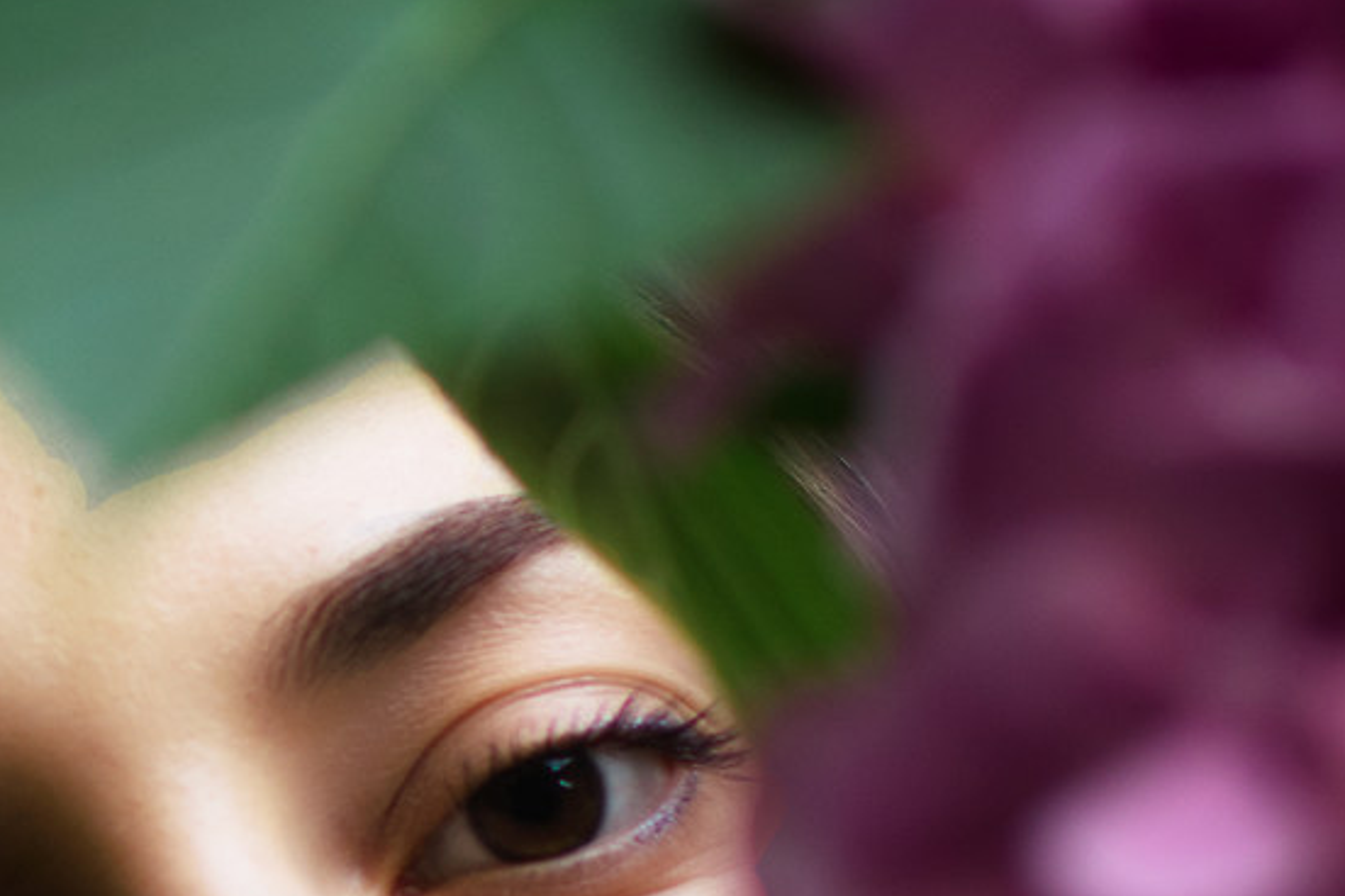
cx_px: 151
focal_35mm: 228
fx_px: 8524
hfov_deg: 9.0
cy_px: 1118
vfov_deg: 6.0
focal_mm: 35
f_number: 1.8
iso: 100
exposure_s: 1/250
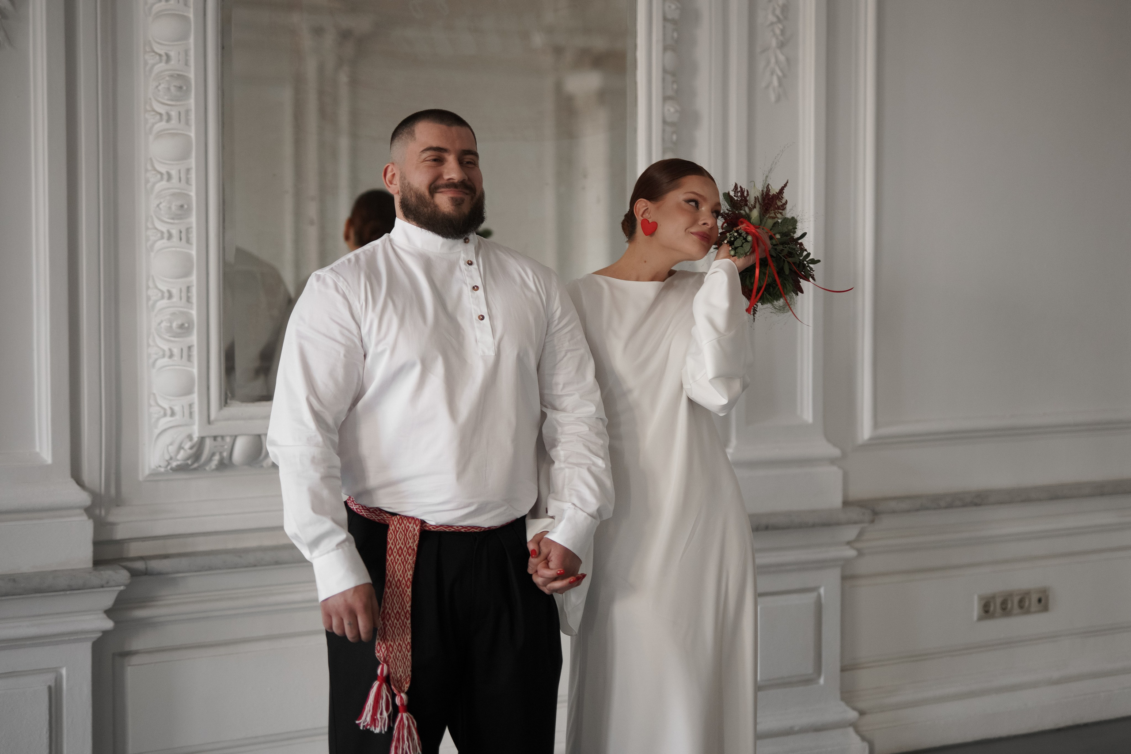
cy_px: 377
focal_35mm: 50
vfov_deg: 27.0
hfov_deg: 39.6
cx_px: 566
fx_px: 1571
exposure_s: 1/400
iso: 640
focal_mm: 50
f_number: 1.4
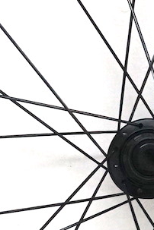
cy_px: 159
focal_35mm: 310
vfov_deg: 6.6
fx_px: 1989
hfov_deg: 4.4
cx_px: 353
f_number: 4.5
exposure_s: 1/160
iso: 2000
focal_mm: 47
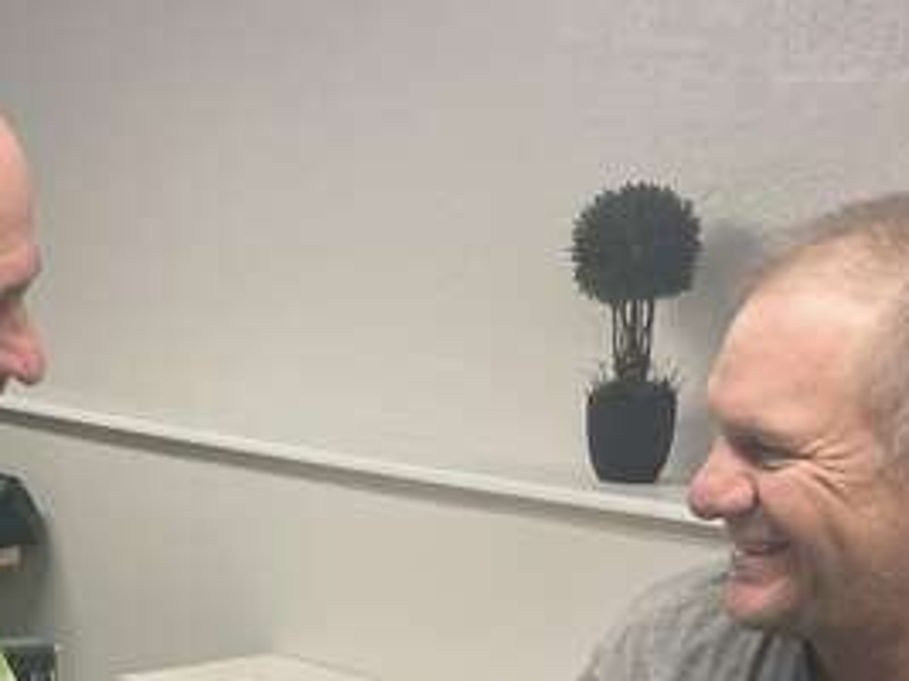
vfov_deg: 18.1
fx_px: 2047
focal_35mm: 78
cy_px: 776
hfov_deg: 25.0
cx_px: 381
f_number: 1.8
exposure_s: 1/120
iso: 100
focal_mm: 4.25
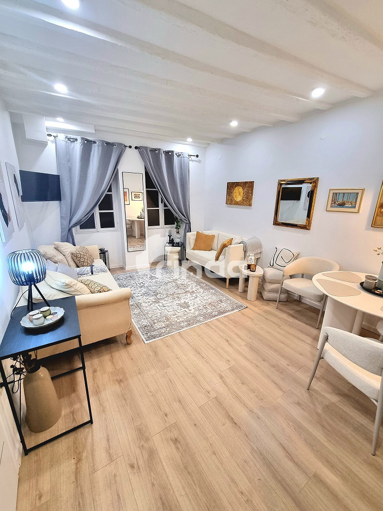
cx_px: 192
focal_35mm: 13
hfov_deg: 89.9
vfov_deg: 106.2
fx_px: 192
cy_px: 256
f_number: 2.2
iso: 250
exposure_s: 1/50
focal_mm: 2.2
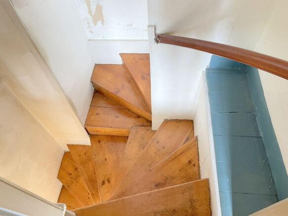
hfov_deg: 67.3
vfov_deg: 53.0
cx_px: 144
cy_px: 108
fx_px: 216
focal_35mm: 26
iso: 800
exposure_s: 1/30
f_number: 1.6
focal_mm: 4.2
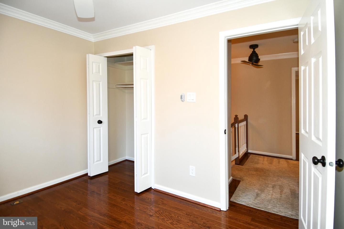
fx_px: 172
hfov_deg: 90.0
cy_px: 114
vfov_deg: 67.4
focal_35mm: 18
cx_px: 172
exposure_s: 1/60
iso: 450
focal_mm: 12
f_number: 4
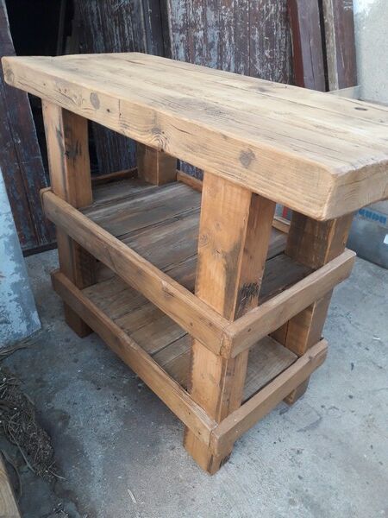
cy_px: 259
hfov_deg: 51.4
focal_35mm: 27
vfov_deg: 65.3
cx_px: 194
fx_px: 404
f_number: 1.9
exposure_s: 1/50
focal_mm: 3.6
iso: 100
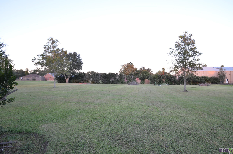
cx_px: 116
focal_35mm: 16
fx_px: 107
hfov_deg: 95.1
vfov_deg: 71.8
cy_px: 77
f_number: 5
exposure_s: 1/100
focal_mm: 11
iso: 400
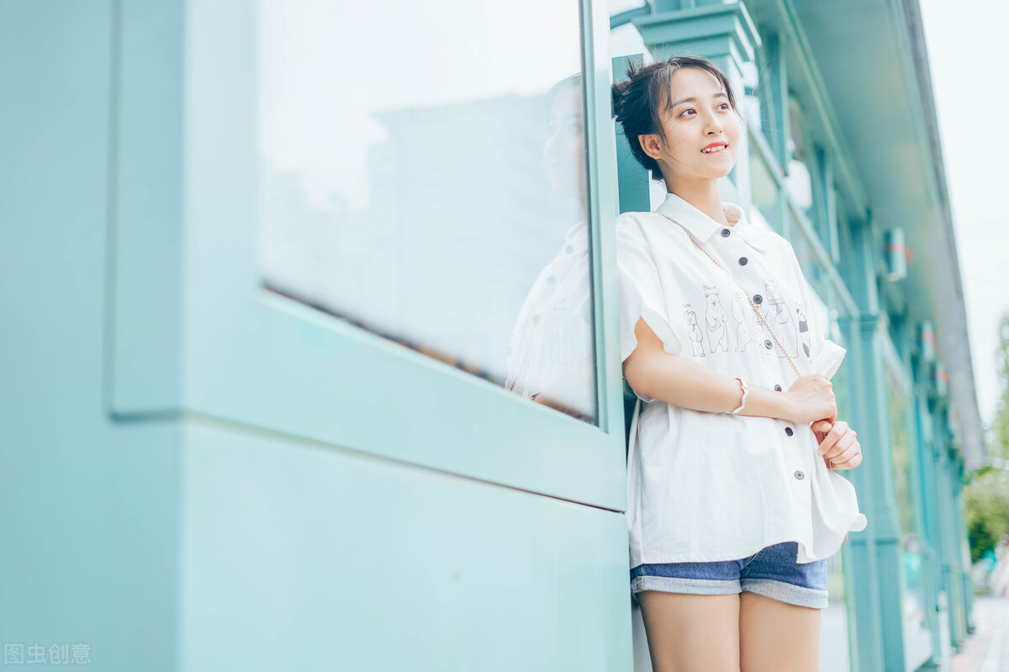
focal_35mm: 50
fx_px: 1401
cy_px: 336
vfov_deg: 27.0
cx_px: 504
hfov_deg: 39.6
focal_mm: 50
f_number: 2.2
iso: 100
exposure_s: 1/1000
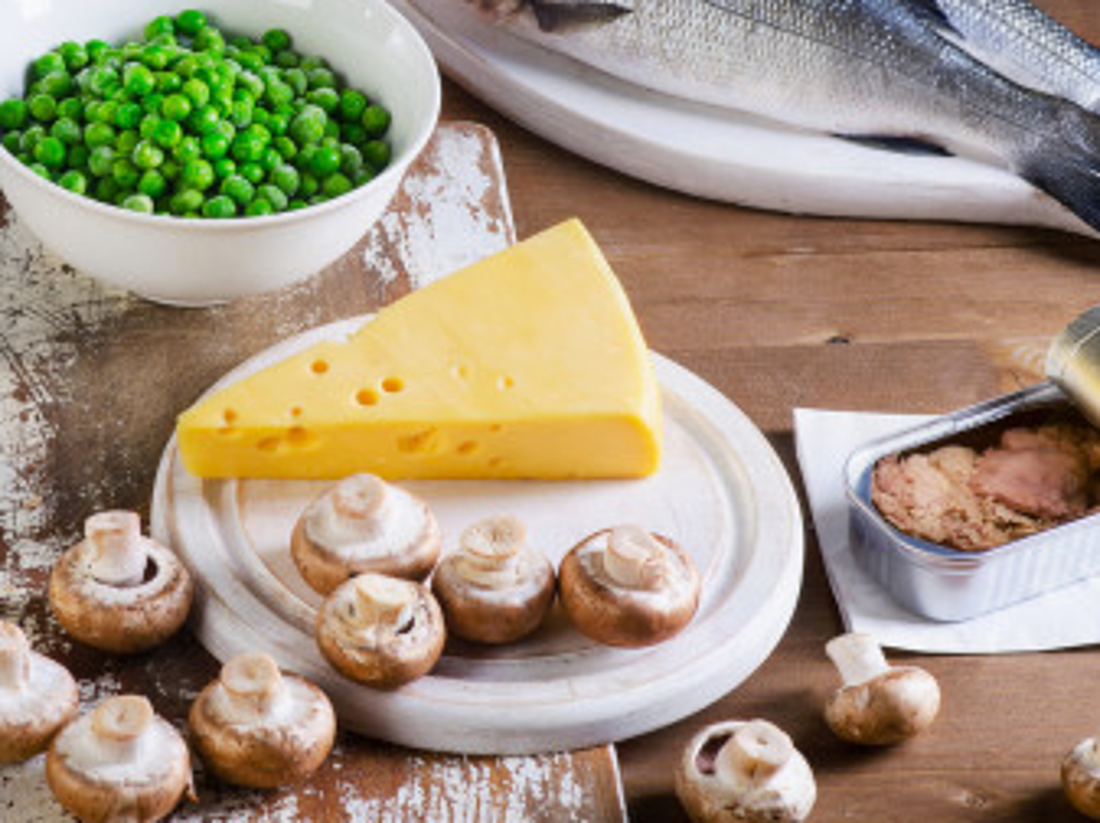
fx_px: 7138
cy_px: 335
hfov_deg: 8.8
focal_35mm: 225
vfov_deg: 6.6
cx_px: 273
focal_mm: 85
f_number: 10
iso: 100
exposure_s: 1/200
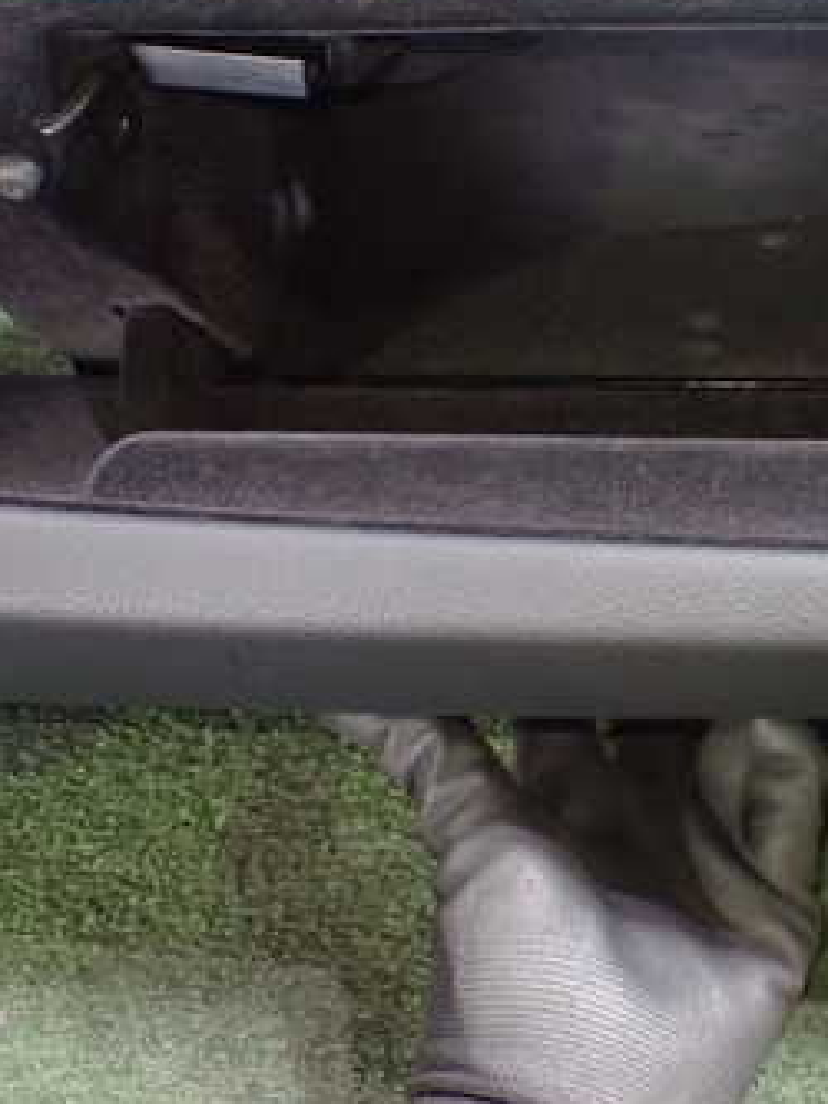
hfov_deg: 26.3
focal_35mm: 54
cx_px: 715
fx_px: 1721
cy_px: 378
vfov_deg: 35.2
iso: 1250
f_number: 2.3
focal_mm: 5.4
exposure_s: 1/30
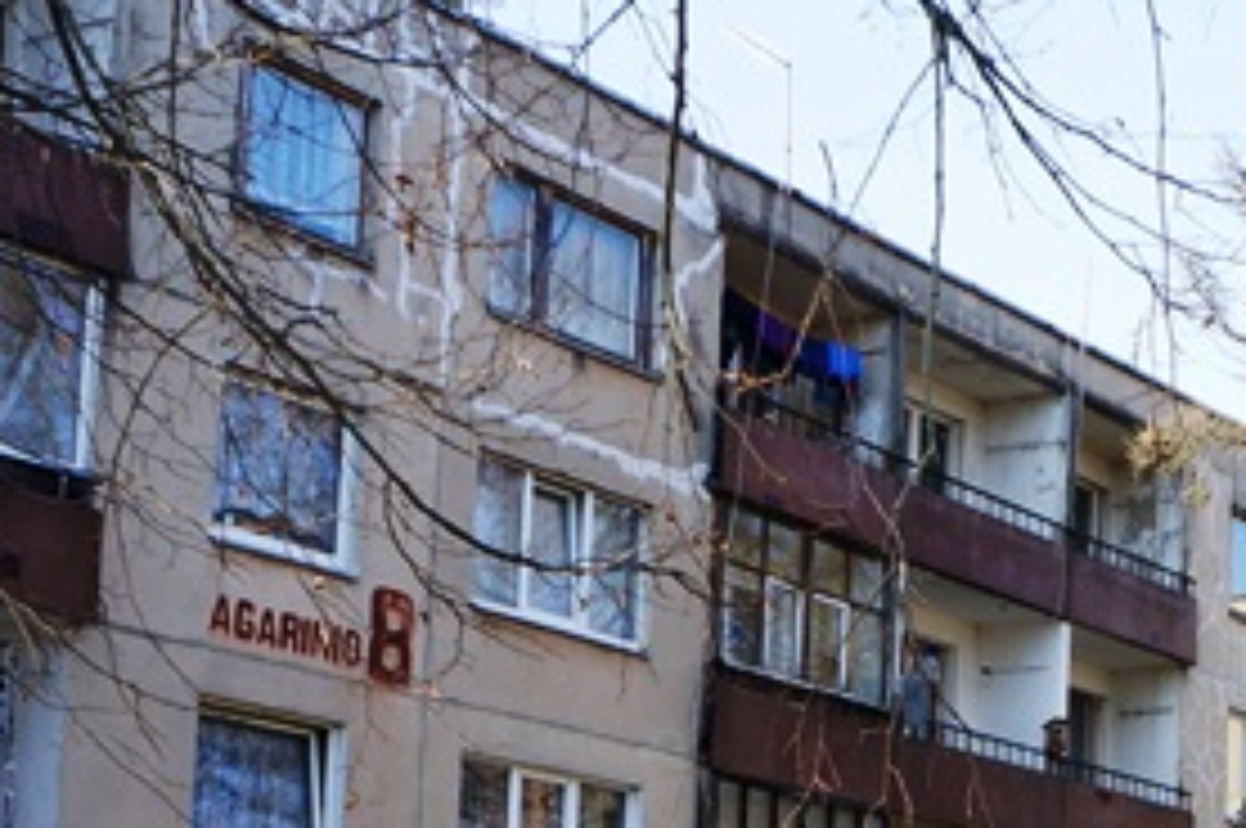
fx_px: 2696
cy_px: 1024
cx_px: 1664
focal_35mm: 78
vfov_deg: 16.6
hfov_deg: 22.9
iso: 100
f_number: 7.1
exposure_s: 1/60
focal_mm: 18
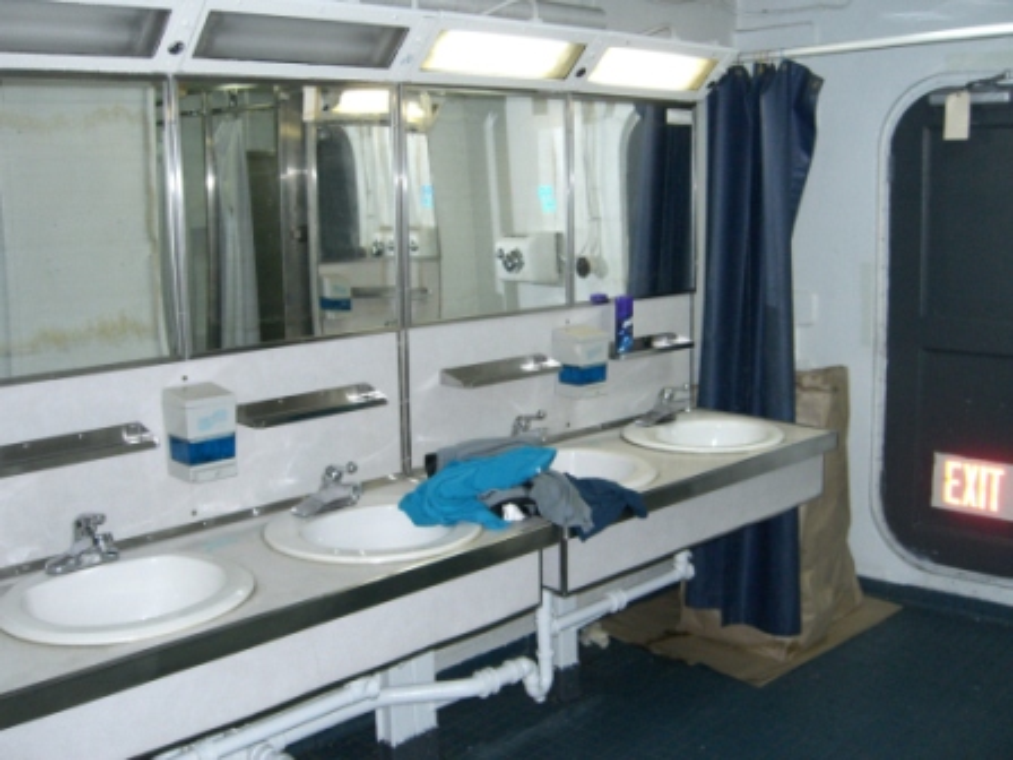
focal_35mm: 38
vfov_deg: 37.7
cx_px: 506
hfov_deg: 49.0
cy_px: 380
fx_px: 1112
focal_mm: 7.9
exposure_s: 1/60
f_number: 2.8
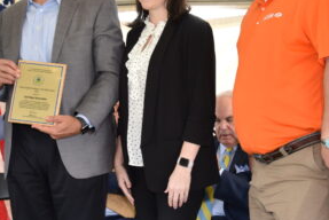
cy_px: 113
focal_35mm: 88
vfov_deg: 15.6
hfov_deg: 23.1
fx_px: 805
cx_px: 178
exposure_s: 1/125
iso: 720
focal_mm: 38
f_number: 5.6
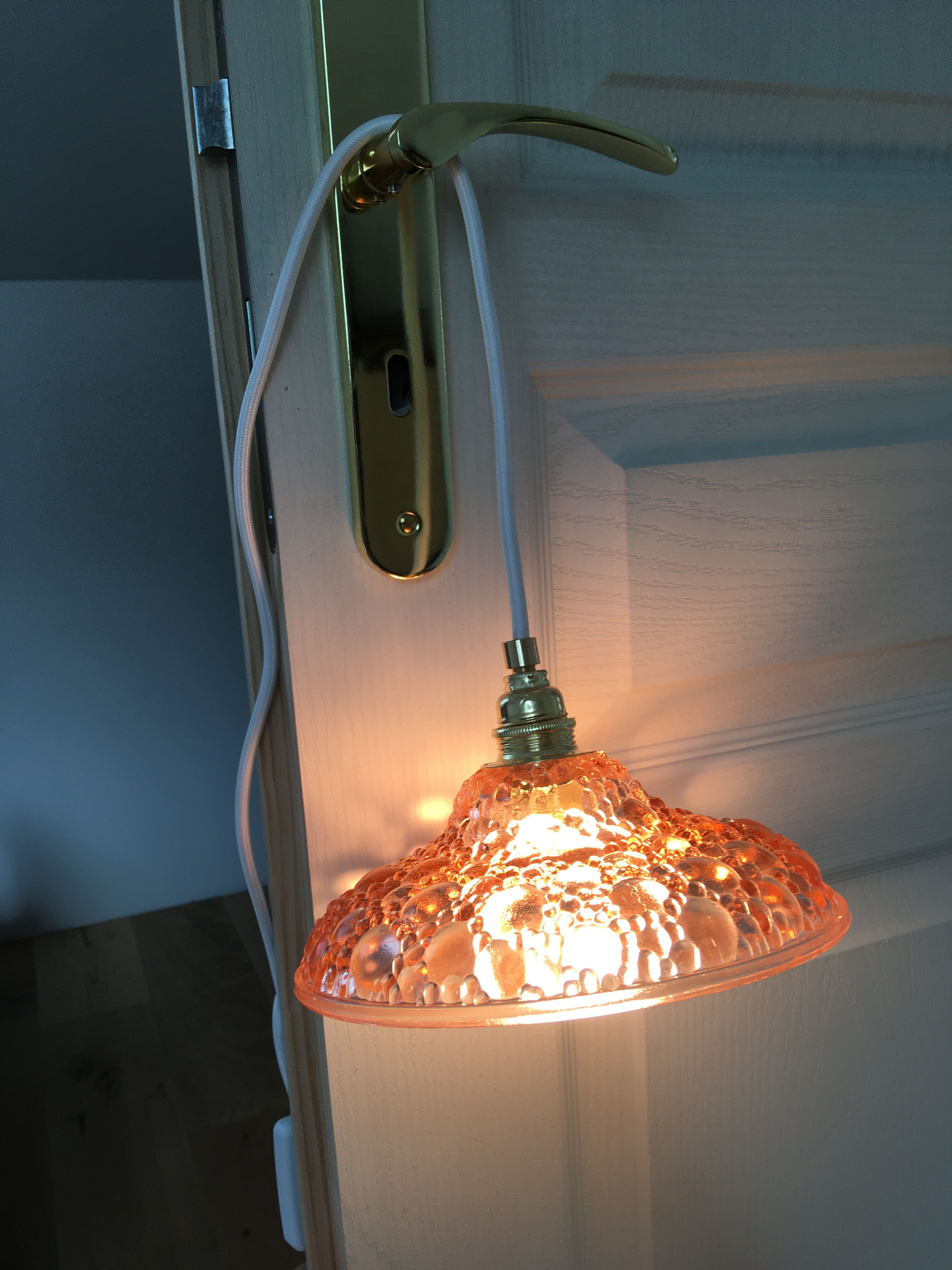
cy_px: 635
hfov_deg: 48.2
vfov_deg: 61.7
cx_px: 476
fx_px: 1063
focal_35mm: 29
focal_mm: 4.15
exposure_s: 1/100
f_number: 2.2
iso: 32
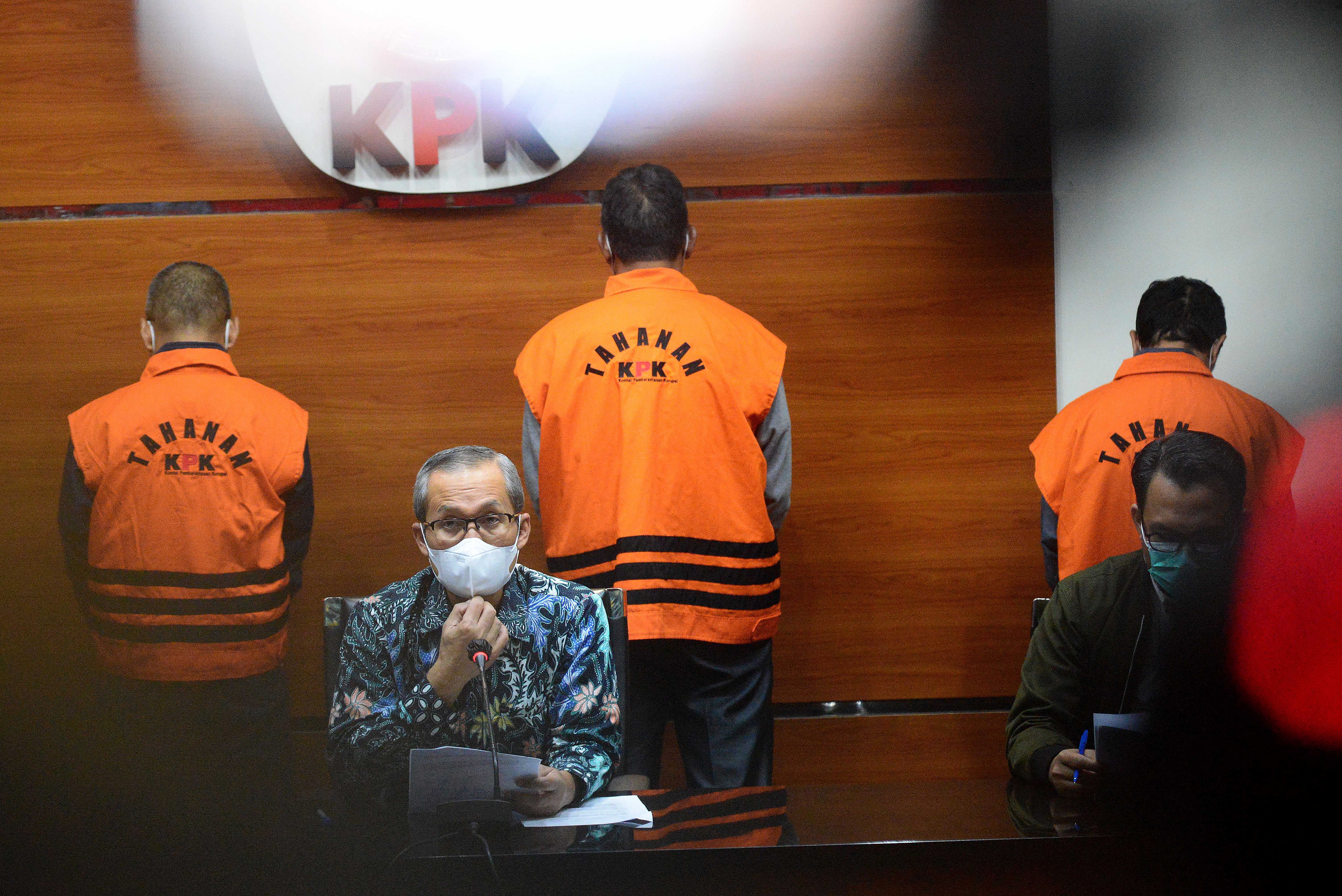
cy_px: 448
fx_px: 5407
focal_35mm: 145
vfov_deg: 9.5
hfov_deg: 14.1
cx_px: 671
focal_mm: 145
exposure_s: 1/160
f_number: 5
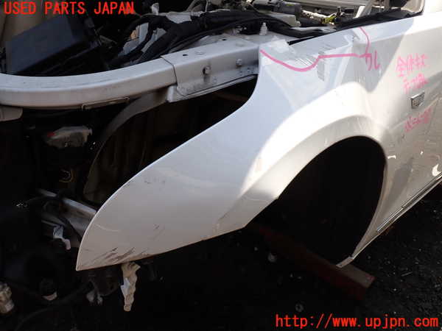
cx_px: 221
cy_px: 166
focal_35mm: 30
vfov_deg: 46.8
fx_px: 383
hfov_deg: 60.0
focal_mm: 5.4
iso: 100
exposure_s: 1/640
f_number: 3.2
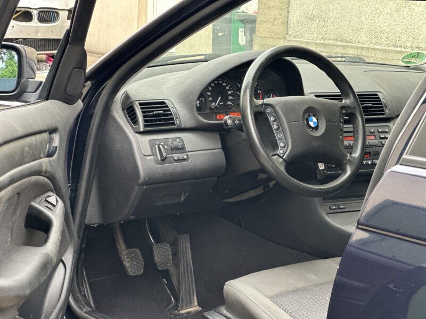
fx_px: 948
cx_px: 213
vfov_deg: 19.1
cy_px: 160
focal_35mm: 77
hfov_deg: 25.3
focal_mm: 9
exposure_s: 1/96
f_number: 2.8
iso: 250
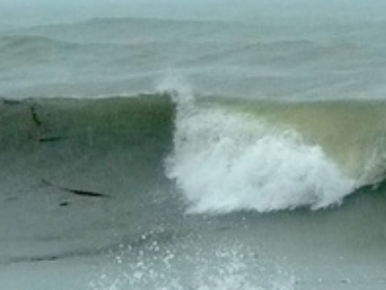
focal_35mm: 437
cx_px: 986
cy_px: 518
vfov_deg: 3.4
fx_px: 4876
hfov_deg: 4.4
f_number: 9
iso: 400
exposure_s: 1/250
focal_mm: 37.4
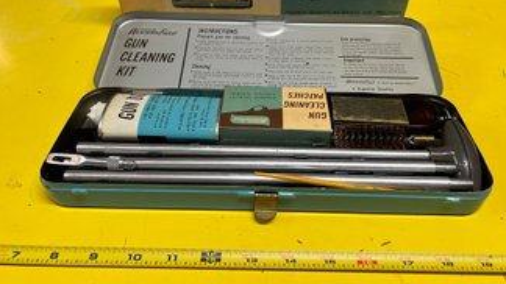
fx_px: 402
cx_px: 266
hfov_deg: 64.3
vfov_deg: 38.7
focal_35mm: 30
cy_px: 112
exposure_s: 1/60
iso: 100
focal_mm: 5.7
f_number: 1.5
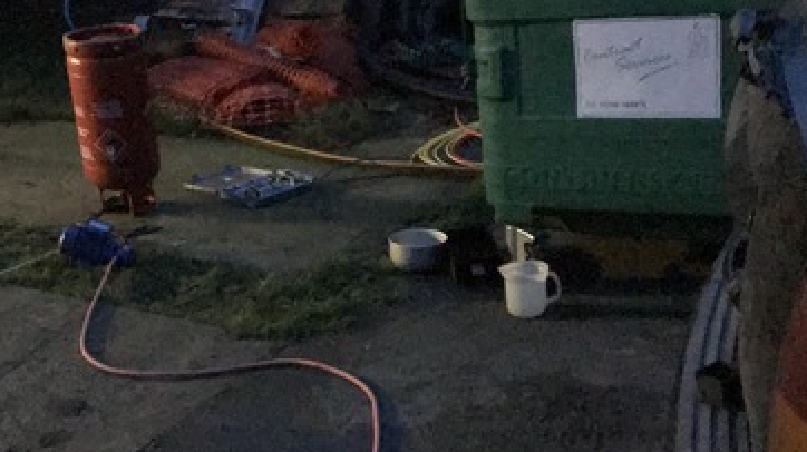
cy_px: 341
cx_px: 312
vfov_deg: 22.0
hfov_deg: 38.3
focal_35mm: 54
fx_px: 1155
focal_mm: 3.99
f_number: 1.8
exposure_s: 1/17
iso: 1600
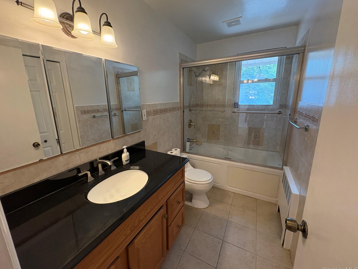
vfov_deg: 81.7
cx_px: 169
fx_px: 155
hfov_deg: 98.1
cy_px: 130
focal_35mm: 15
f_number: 2.2
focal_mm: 2.22
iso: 400
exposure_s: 1/120
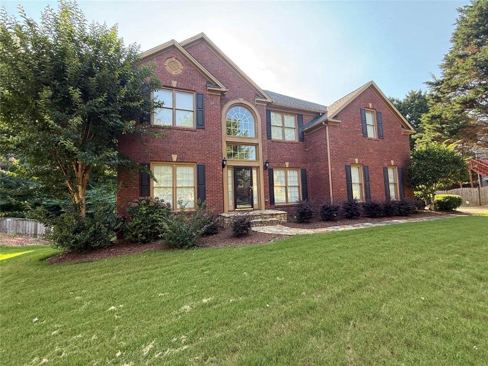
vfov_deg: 85.7
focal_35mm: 14
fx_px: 197
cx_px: 244
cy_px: 183
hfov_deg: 102.1
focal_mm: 2.22
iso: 50
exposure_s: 1/144
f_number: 2.2
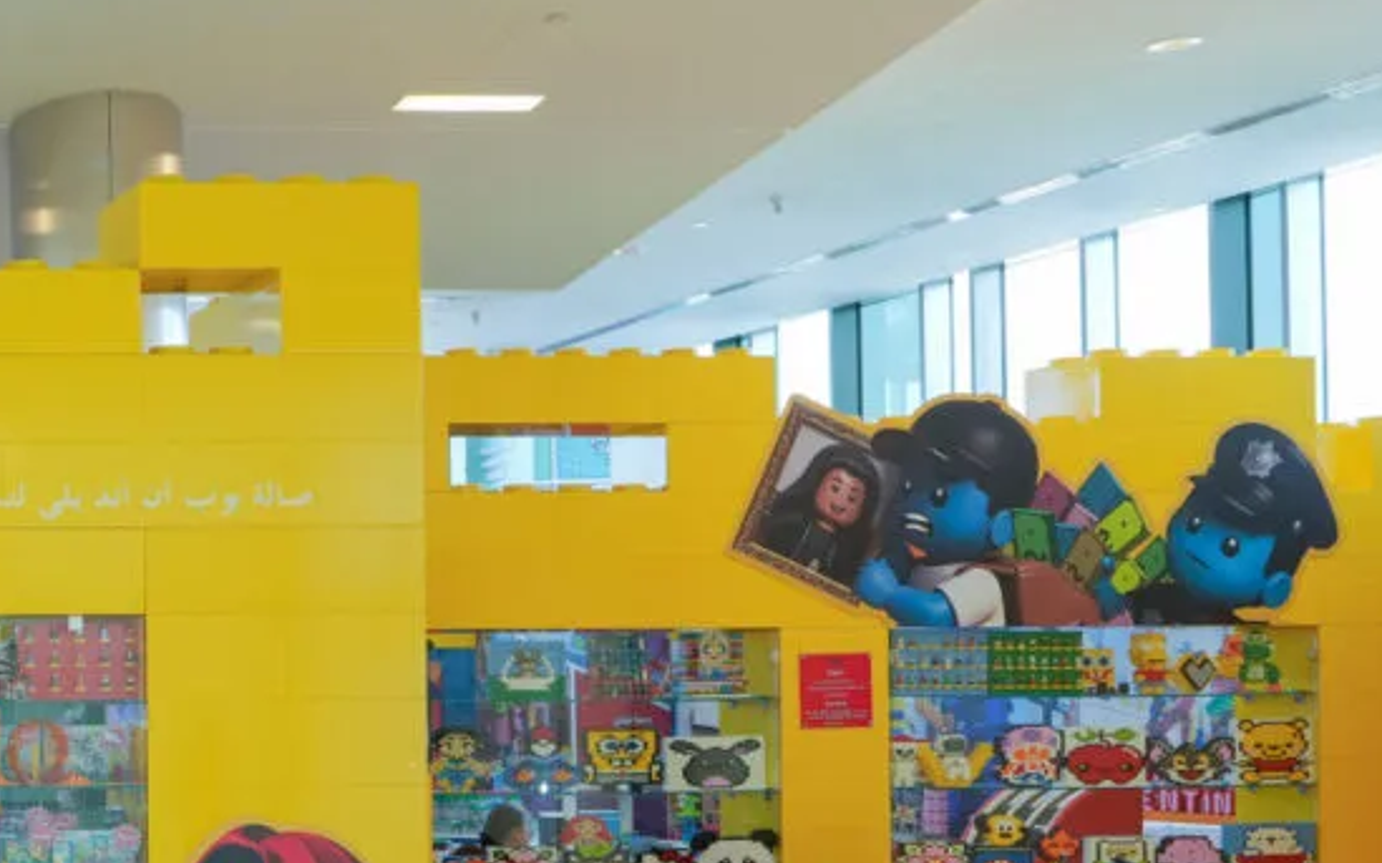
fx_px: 2147
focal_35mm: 57
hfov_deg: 26.9
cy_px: 699
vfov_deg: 22.4
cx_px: -617
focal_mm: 16
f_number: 4
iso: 400
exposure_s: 1/100
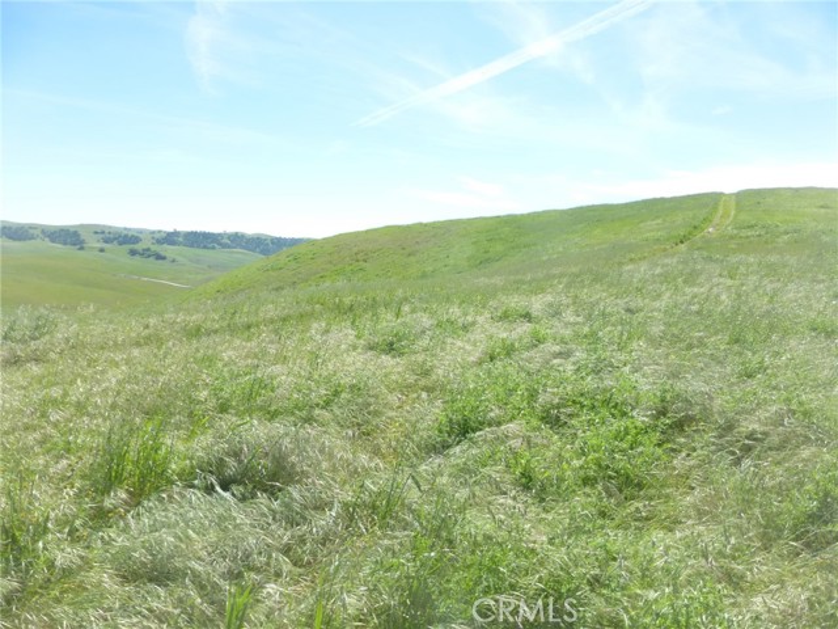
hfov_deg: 71.6
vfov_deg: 56.8
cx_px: 419
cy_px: 314
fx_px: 581
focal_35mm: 24
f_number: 4
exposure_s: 1/500
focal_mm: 4.3
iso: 100
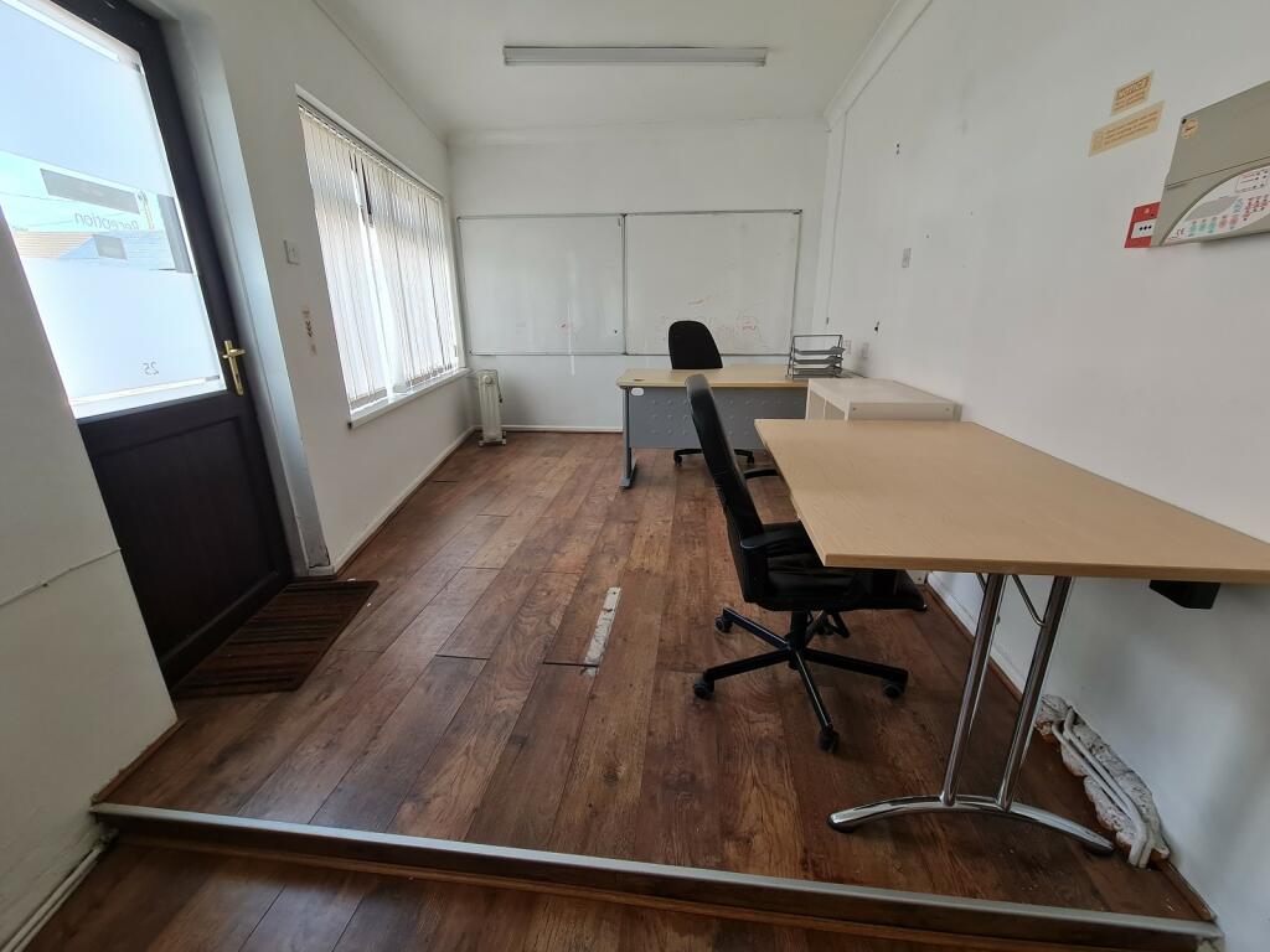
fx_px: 477
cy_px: 476
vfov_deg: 89.9
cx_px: 635
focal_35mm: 13
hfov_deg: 106.2
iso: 100
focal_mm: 2.2
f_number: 2.2
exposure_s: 1/100
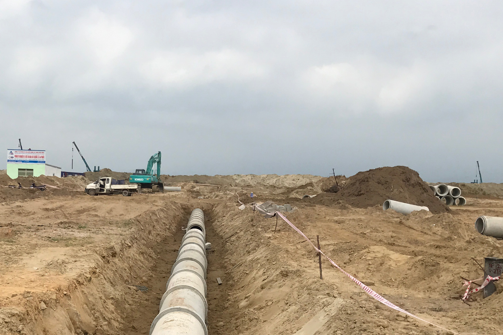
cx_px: 128
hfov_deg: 34.9
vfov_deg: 24.1
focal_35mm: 56
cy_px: 208
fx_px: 782
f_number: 1.8
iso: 20
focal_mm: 3.99
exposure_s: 1/3831
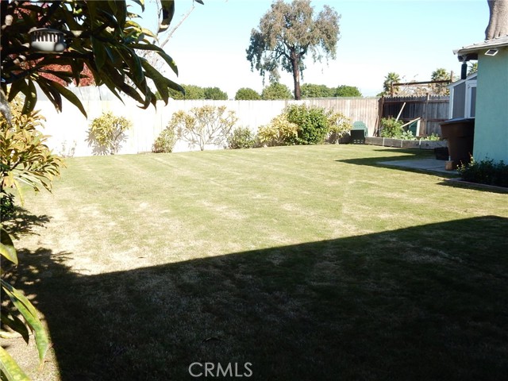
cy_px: 190
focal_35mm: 36
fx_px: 528
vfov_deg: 39.7
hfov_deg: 51.4
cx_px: 254
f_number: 4
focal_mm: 6.4
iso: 125
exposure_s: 1/400
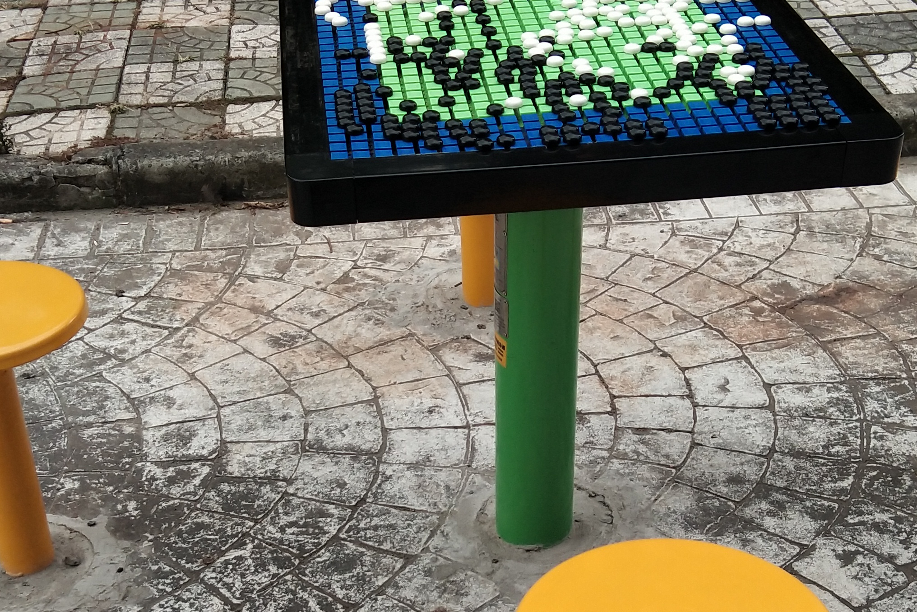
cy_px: 471
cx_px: 491
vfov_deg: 20.4
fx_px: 1681
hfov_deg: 30.5
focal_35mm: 66
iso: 50
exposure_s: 1/280
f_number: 2.2
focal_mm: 3.69
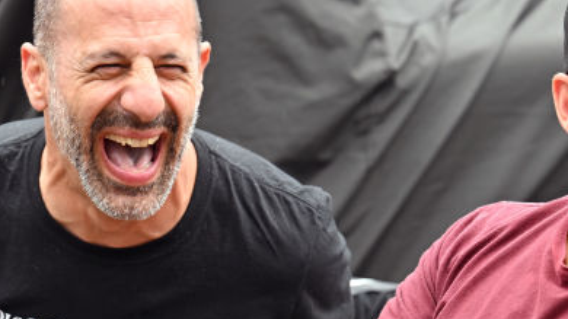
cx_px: 172
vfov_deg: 5.4
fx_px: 3357
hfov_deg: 9.7
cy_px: 216
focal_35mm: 223
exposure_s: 1/400
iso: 200
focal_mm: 81
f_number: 3.5
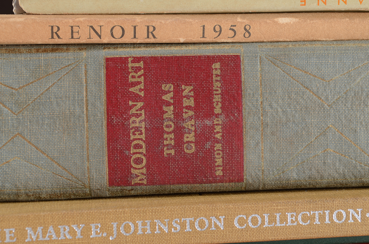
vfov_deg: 19.6
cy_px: 122
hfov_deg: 29.3
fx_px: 706
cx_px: 184
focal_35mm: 69
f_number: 9
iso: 100
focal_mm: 46
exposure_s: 1/80
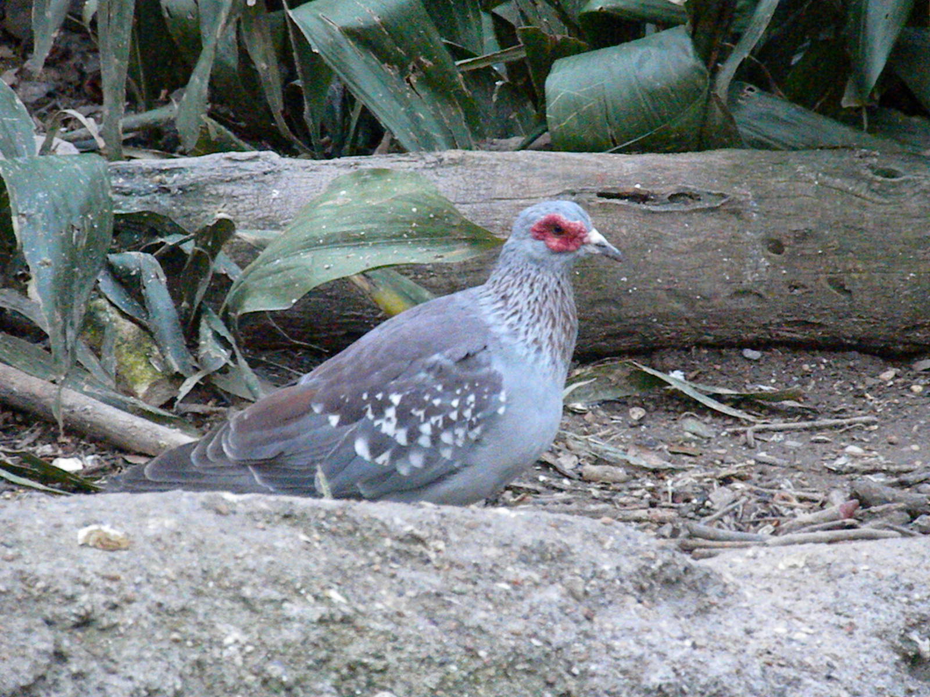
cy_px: 348
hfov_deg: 7.6
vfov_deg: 5.7
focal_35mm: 260
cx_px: 465
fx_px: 6985
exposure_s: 1/279
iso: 2832
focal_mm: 46.2
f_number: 5.3
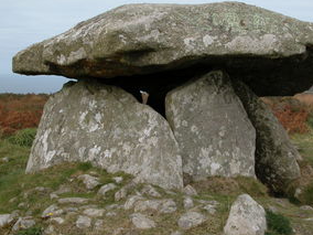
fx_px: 497
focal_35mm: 55
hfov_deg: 34.9
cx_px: 168
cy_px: 110
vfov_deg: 26.6
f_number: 5.7
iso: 100
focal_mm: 10
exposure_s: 1/229
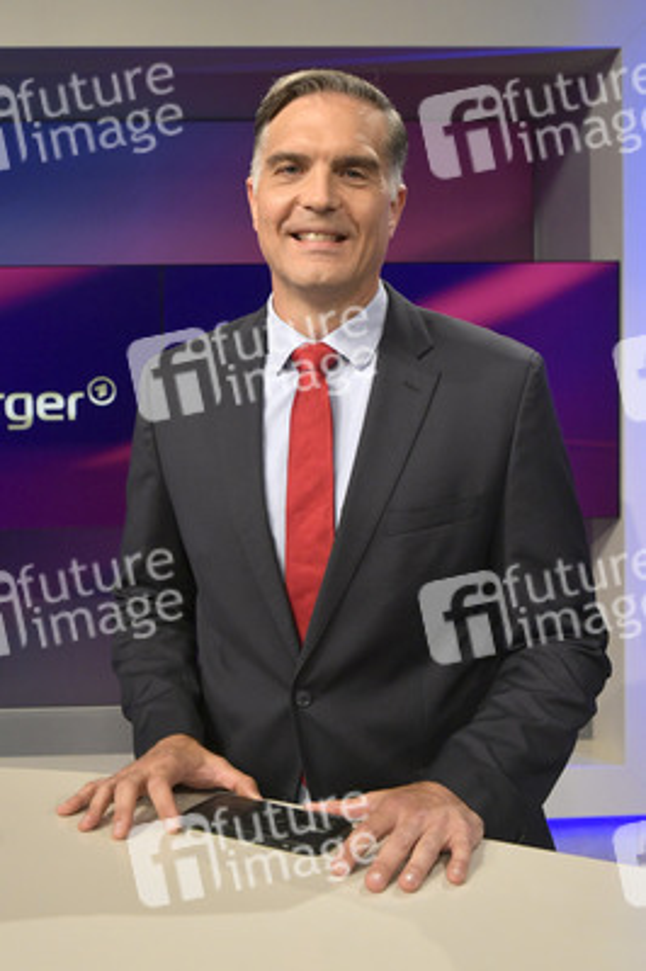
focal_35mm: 35
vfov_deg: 54.5
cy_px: 486
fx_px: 944
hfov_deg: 37.8
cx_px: 323
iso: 2500
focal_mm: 35
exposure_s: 1/250
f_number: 6.3
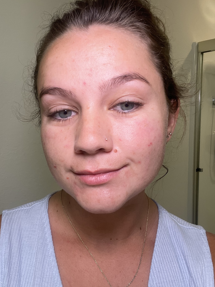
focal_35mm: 31
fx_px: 257
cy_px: 142
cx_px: 106
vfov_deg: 58.3
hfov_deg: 45.4
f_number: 2.2
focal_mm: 2.71
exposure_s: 1/60
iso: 50
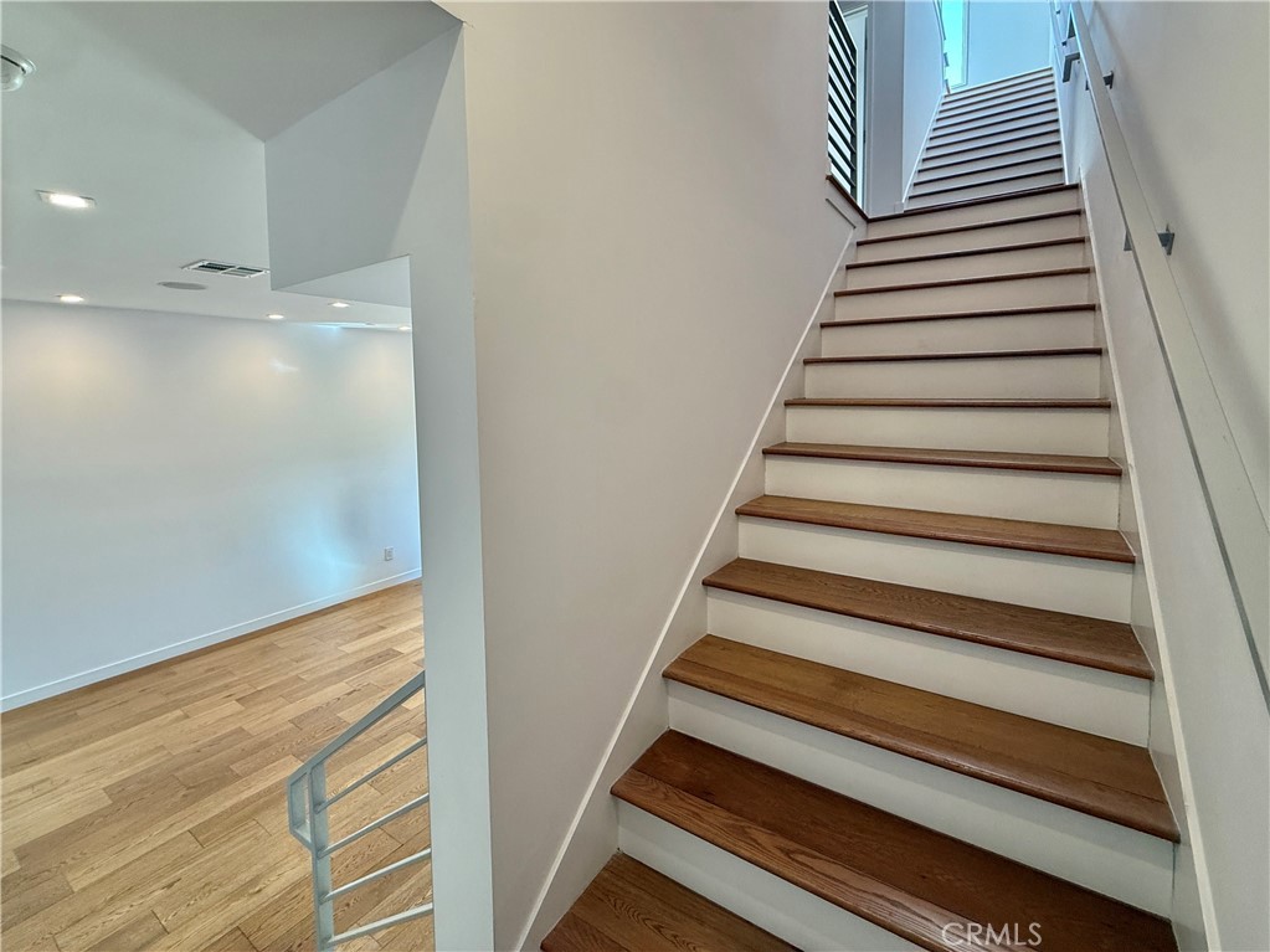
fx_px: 514
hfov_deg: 102.1
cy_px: 476
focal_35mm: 14
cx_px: 635
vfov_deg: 85.7
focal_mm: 2.22
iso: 160
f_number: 2.2
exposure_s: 1/120
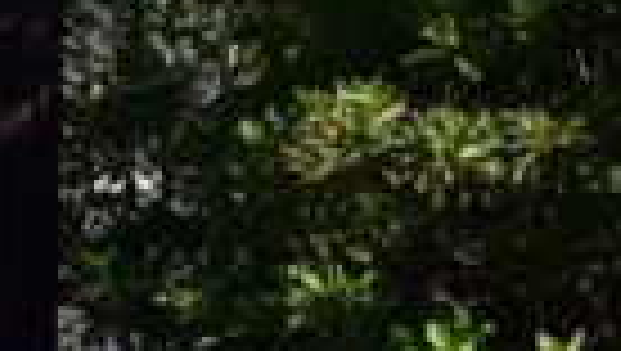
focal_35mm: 192
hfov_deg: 10.6
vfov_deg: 6.3
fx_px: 3165
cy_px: -54
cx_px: -423
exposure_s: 1/640
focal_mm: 26
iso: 1250
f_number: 13
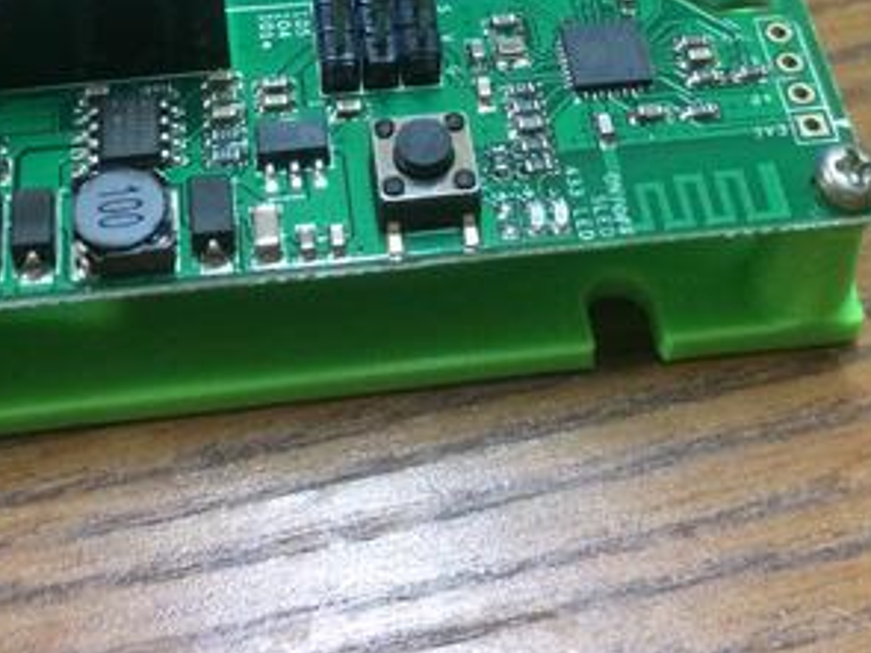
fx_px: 1585
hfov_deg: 30.7
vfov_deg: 22.2
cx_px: 390
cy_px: -30
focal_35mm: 63
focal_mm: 4.15
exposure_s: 1/25
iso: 320
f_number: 2.2
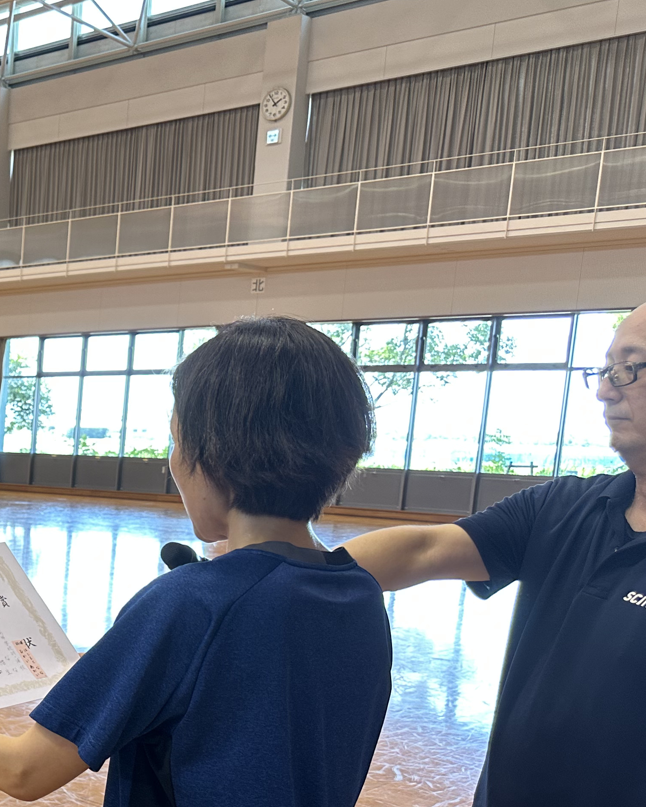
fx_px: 1195
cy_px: 619
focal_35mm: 50
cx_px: -197
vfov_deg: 36.4
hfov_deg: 25.8
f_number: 1.78
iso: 160
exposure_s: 1/120
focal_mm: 6.86
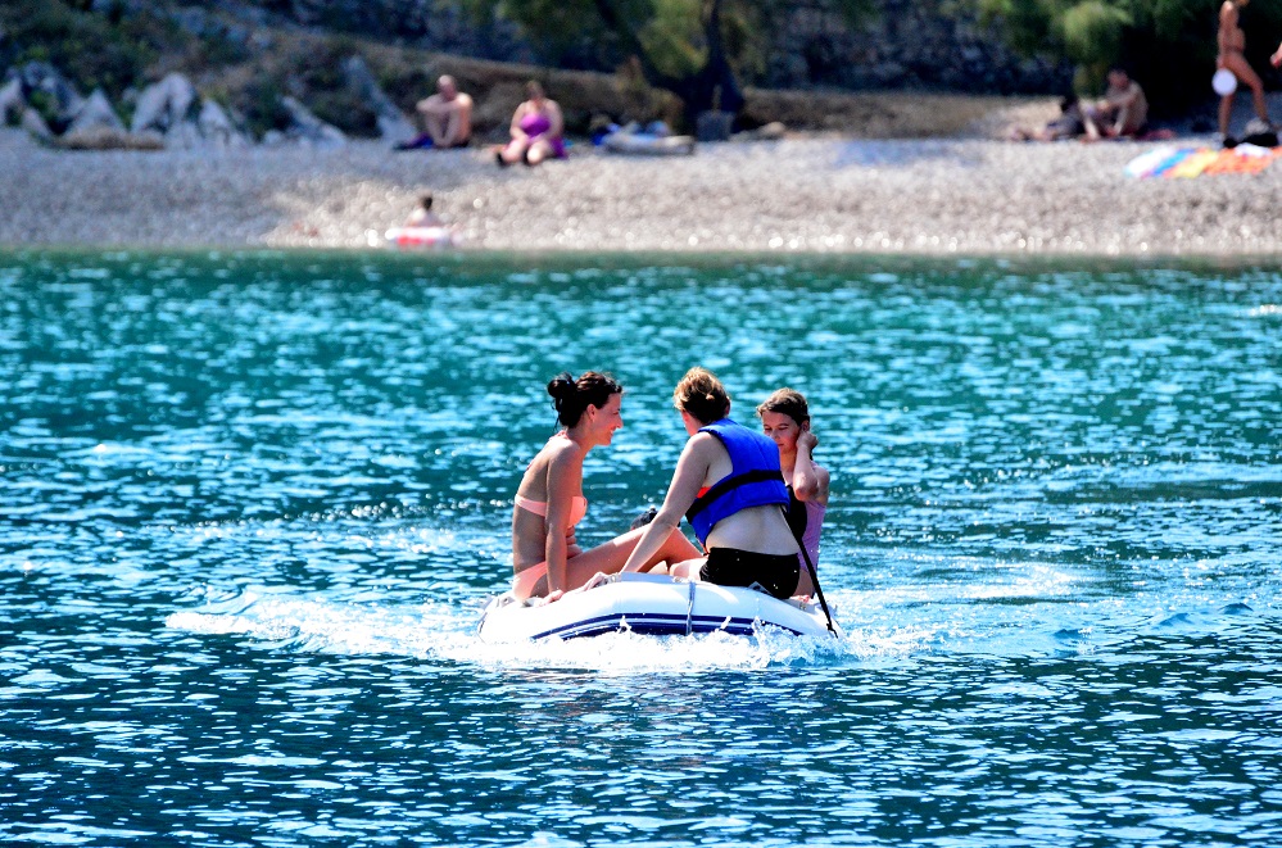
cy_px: 424
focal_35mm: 360
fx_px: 12789
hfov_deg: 5.7
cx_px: 641
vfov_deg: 3.8
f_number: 5.3
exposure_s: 1/8000
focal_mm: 240
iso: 4500
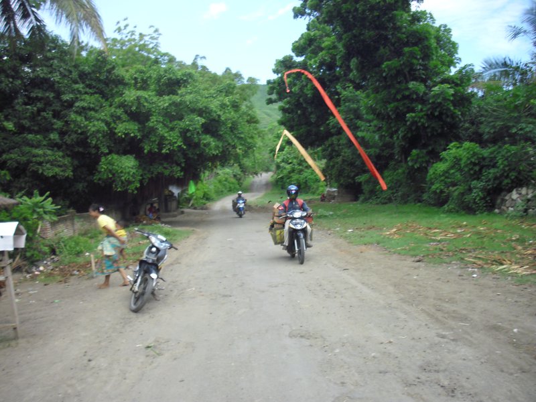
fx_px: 588
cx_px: 268
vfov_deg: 37.7
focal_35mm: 38
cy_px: 201
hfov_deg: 49.0
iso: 100
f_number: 8
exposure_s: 1/60
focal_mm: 6.2
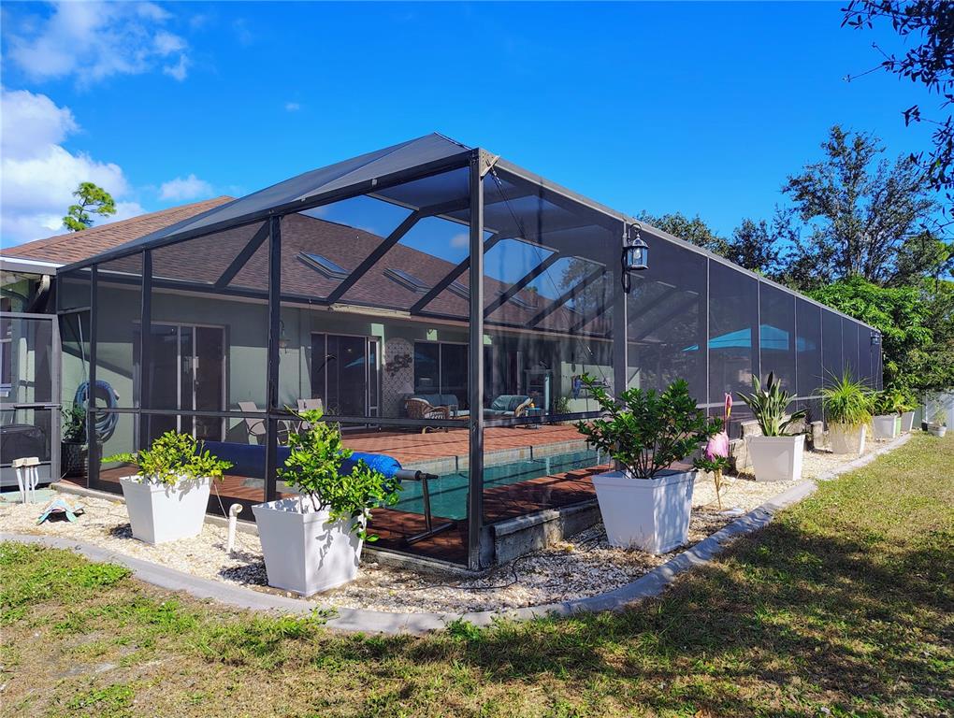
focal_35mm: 24
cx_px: 477
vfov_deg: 56.9
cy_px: 359
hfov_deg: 71.5
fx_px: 662
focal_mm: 5.56
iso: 100
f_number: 1.8
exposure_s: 1/709
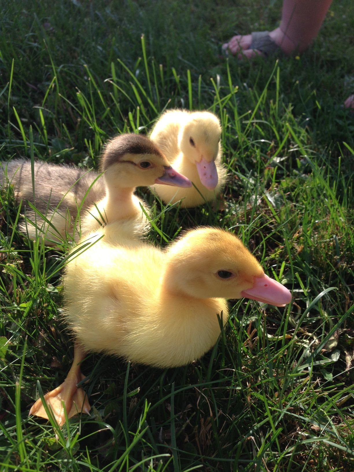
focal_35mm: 33
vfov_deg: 55.4
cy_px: 236
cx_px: 177
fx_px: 450
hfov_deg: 42.9
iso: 50
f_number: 2.4
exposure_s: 1/695
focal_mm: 4.13
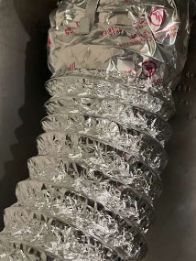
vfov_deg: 36.2
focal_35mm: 53
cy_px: 134
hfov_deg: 27.4
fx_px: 400
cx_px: 68
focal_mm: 4
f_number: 1.8
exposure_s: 1/3546
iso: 20
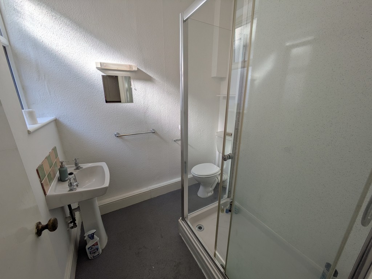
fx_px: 151
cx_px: 186
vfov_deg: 85.7
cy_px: 140
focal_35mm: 14
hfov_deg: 102.0
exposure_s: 1/359
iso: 48
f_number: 2.2
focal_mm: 1.83
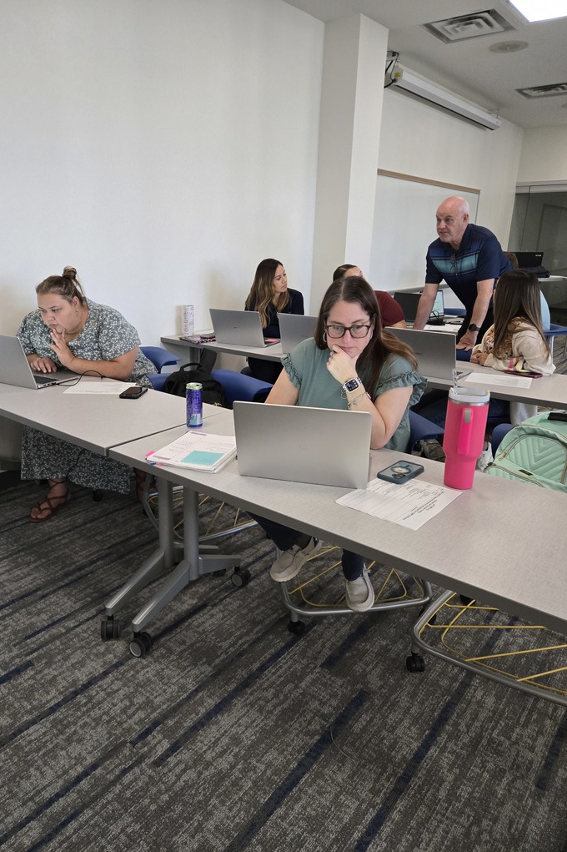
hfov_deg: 53.0
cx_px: 252
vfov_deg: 73.8
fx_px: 567
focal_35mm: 24
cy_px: 426
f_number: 1.8
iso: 500
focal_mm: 5.4
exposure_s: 1/120
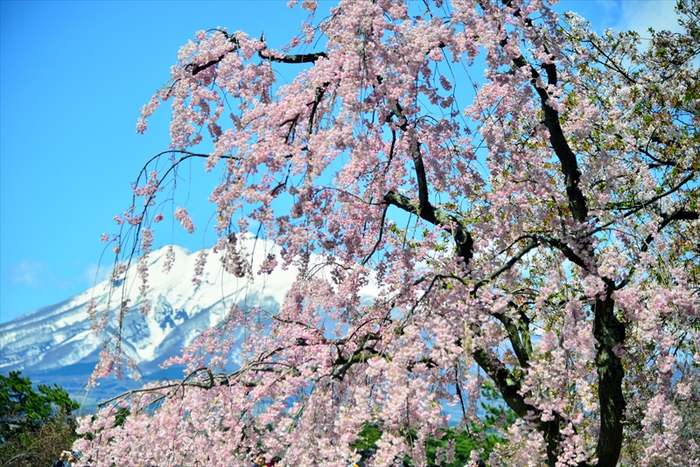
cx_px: 350
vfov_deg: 14.0
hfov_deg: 20.8
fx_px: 1906
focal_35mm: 98
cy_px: 234
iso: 400
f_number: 4
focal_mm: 98
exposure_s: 1/6400
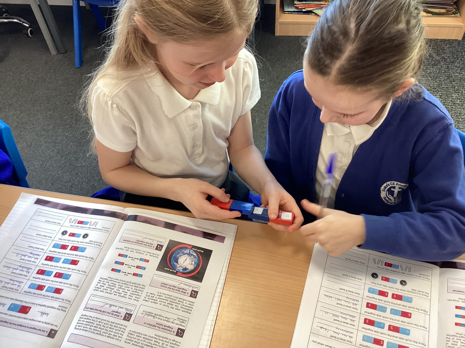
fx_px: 416
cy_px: 174
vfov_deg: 45.4
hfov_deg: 58.4
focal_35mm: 31
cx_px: 232
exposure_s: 1/50
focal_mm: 3.3
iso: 80
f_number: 2.4
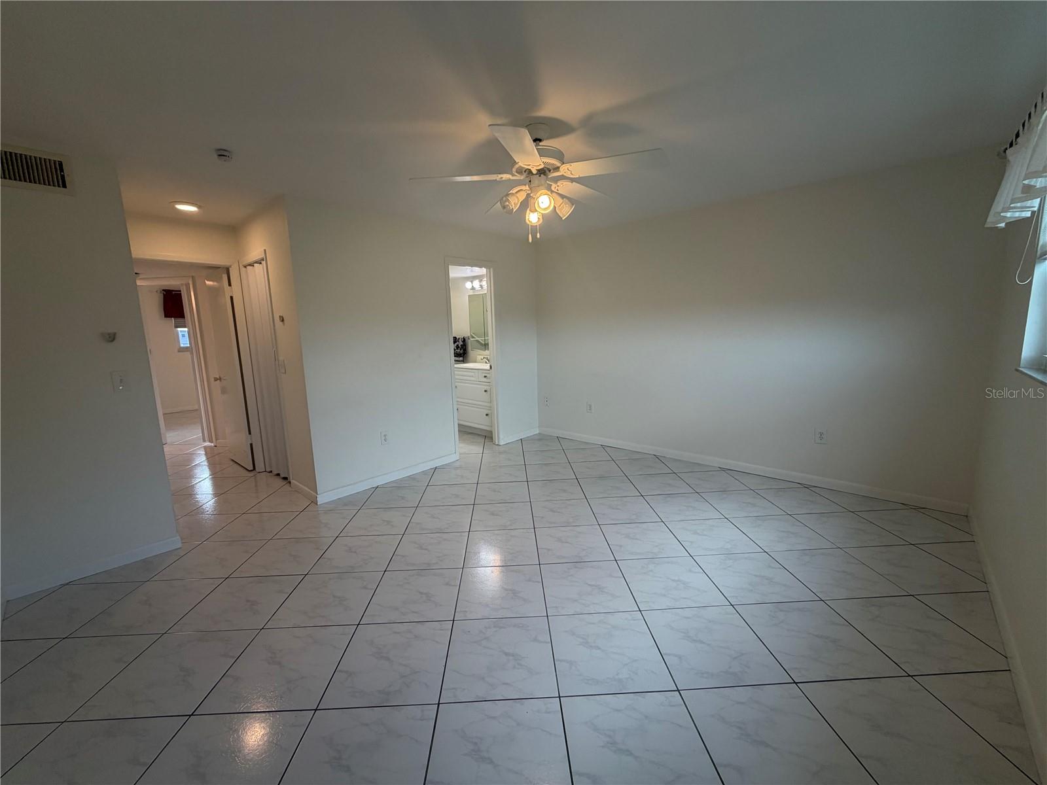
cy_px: 392
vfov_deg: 85.7
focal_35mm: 14
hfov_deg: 102.1
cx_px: 524
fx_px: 423
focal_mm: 2.22
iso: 125
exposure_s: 1/120
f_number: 2.2
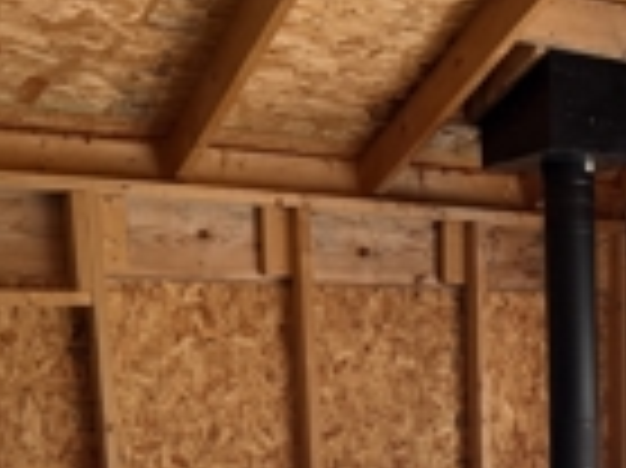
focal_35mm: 69
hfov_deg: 26.6
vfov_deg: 19.8
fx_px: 1247
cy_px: 580
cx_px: 631
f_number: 1.78
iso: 100
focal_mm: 6.76
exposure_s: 1/405
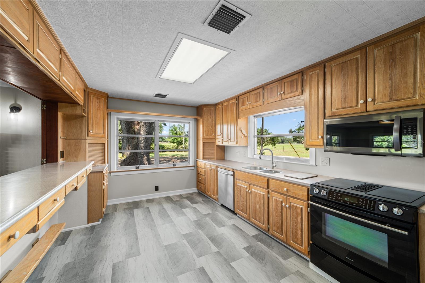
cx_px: 212
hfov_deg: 104.3
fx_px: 165
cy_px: 142
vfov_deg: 81.2
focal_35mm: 14
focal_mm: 14
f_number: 5.6
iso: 100
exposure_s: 1/13
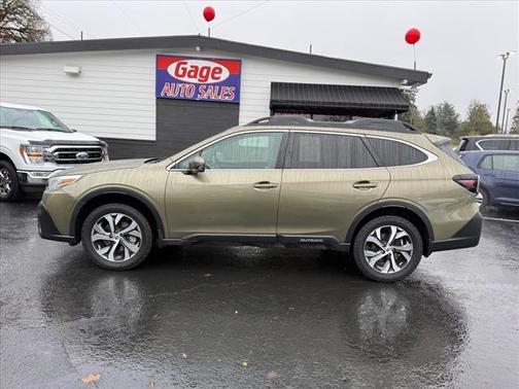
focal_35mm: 24
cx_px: 260
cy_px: 194
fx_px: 360
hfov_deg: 71.6
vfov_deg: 56.8
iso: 64
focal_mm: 6.76
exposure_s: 1/274
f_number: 1.78
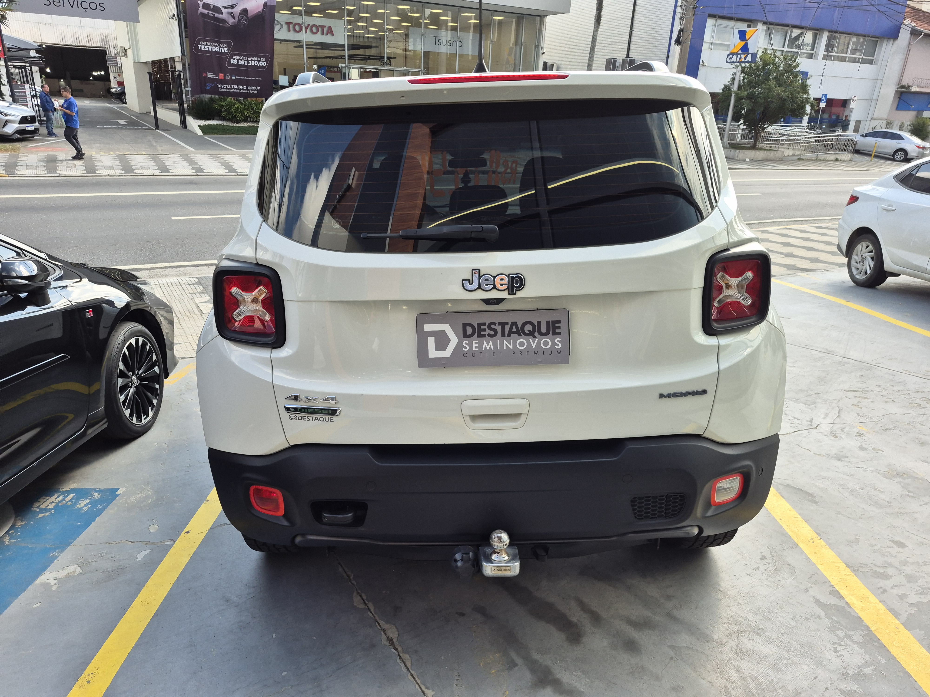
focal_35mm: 23
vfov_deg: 58.9
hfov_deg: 73.9
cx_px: 465
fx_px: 618
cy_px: 348
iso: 25
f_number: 1.8
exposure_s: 1/395
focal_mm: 5.4
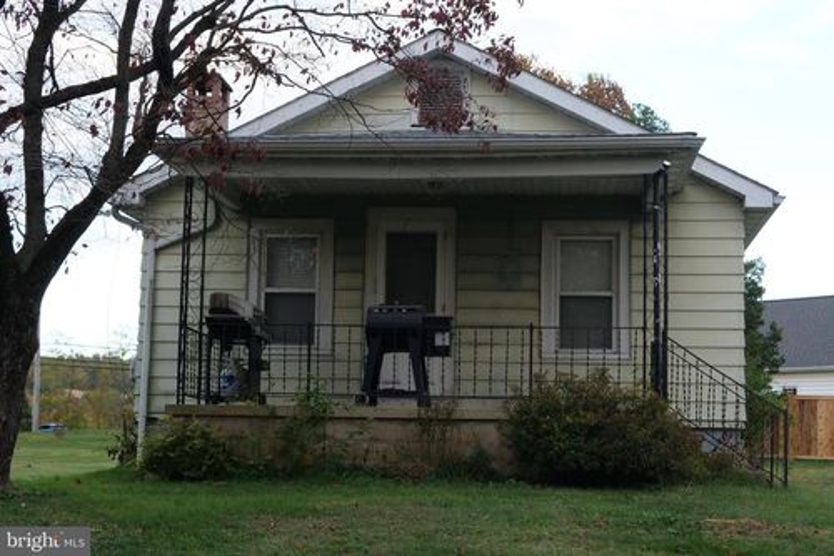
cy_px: 278
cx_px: 417
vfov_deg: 21.2
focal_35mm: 64
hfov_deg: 31.4
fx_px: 1482
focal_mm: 31
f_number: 4.9
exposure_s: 1/100
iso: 200
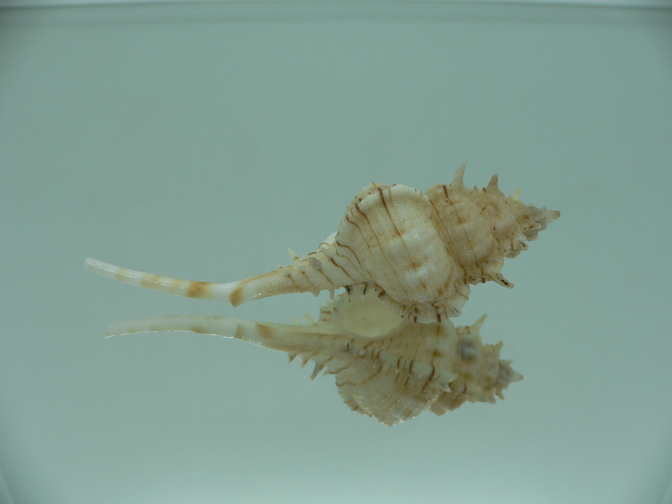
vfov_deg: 40.7
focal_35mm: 35
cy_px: 252
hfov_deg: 52.6
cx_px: 336
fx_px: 679
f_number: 2.8
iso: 80
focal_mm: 4.6
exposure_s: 1/80
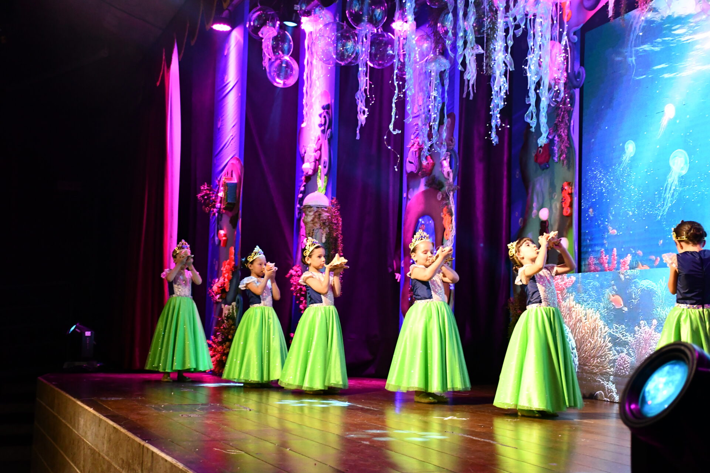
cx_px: 355
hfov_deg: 38.9
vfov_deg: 26.5
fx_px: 1006
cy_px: 236
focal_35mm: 51
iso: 3200
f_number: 4.2
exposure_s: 1/100
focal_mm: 34
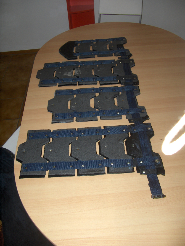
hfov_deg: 40.7
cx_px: 92
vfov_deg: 52.6
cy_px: 123
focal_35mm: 35
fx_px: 249
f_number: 2.6
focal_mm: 5.8
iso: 100
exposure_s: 1/60
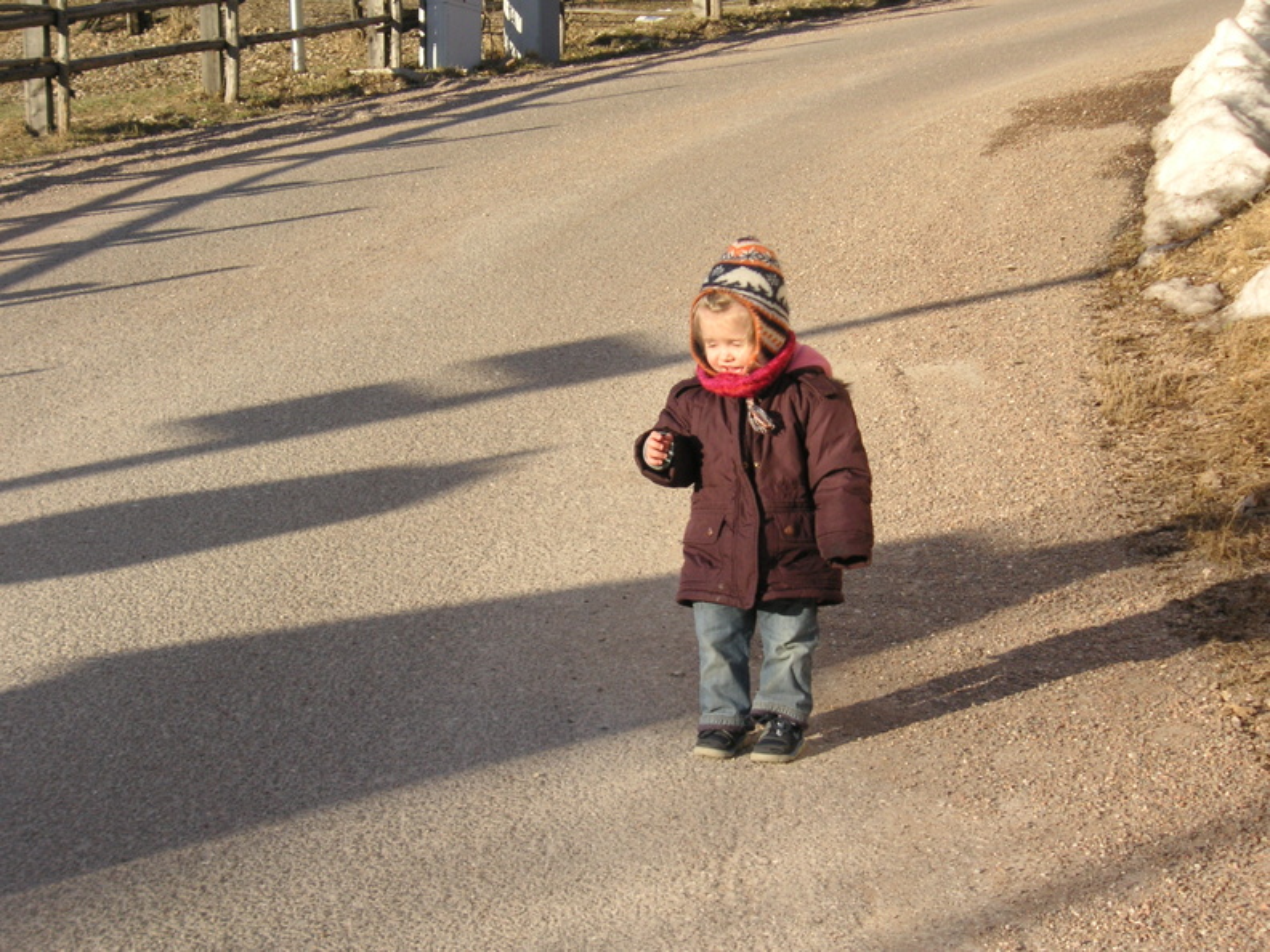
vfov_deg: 14.1
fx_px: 3852
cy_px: 476
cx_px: 635
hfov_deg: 18.7
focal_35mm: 105
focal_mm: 17.1
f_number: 5
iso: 50
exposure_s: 1/180
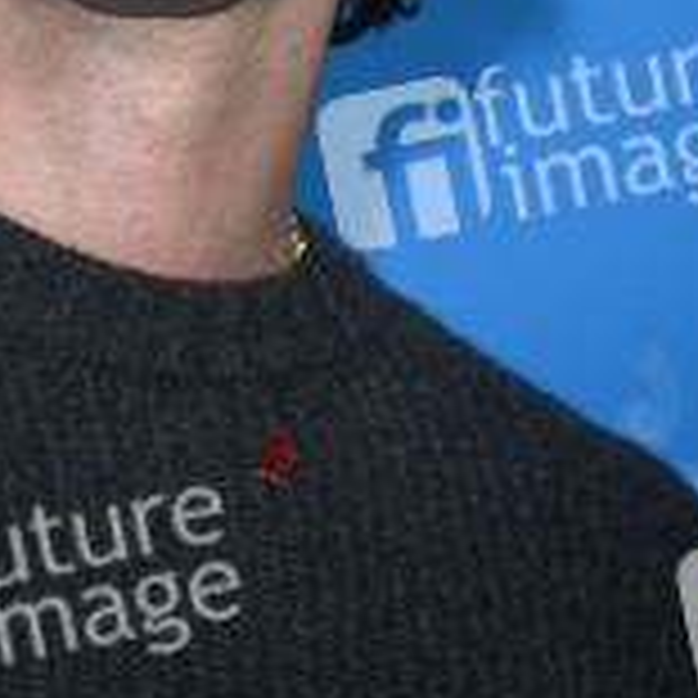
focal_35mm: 657
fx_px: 14988
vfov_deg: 2.7
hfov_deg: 2.7
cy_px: -81
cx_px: 140
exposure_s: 1/250
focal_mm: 300
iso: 1000
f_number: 5.6
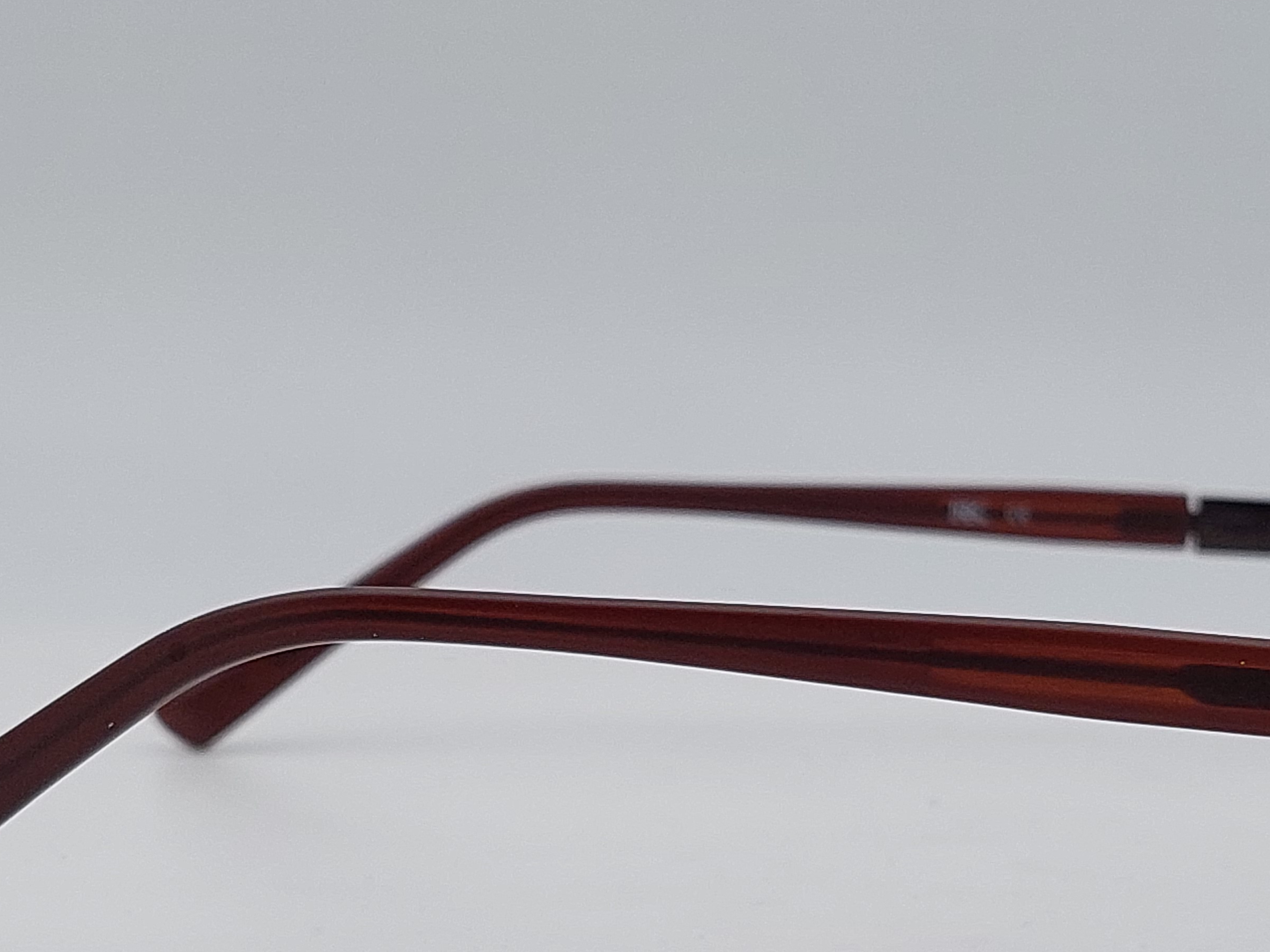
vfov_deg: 31.1
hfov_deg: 41.0
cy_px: 678
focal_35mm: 46
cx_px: 781
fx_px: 1687
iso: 40
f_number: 1.8
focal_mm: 5.23
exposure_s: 1/1396
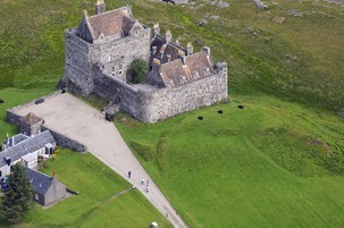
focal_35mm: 278
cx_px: 147
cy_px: 81
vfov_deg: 4.9
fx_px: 2652
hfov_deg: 7.4
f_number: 5
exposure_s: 1/800
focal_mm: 200
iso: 200
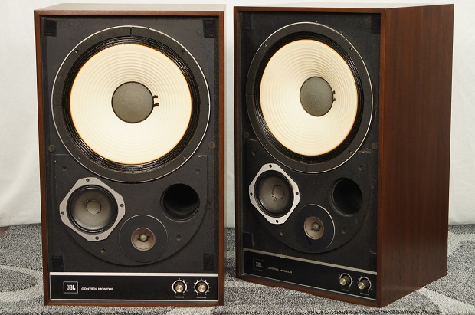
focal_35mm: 82
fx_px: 1087
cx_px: 238
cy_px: 158
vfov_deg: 16.5
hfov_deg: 24.7
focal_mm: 55
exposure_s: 1/25
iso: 400
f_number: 5.6
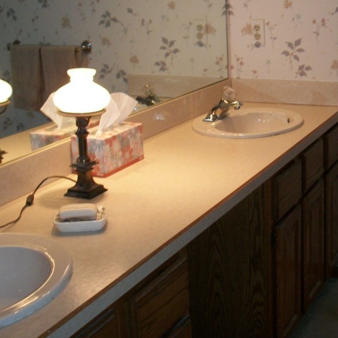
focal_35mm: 59
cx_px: 236
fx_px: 652
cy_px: 120
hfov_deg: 28.8
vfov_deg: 28.9
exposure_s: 1/60
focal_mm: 6.3
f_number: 3.1
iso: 160
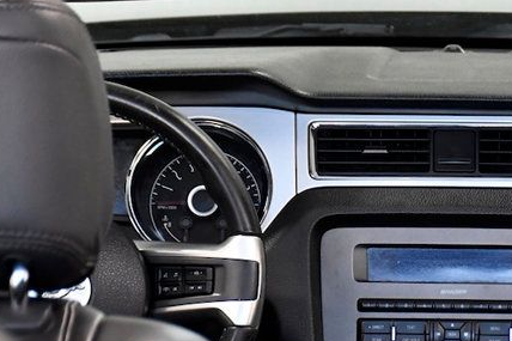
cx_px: 441
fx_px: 2857
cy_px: 150
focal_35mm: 201
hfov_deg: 10.2
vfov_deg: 6.8
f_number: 4.8
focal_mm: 56
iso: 2500
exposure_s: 1/320
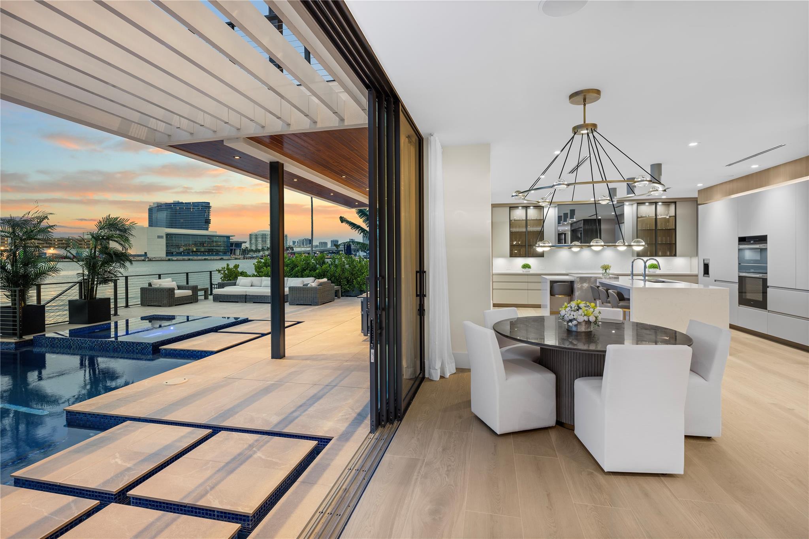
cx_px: 404
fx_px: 382
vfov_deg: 70.4
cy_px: 270
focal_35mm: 17
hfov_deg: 93.3
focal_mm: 17
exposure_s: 1/10
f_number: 7.1
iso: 125
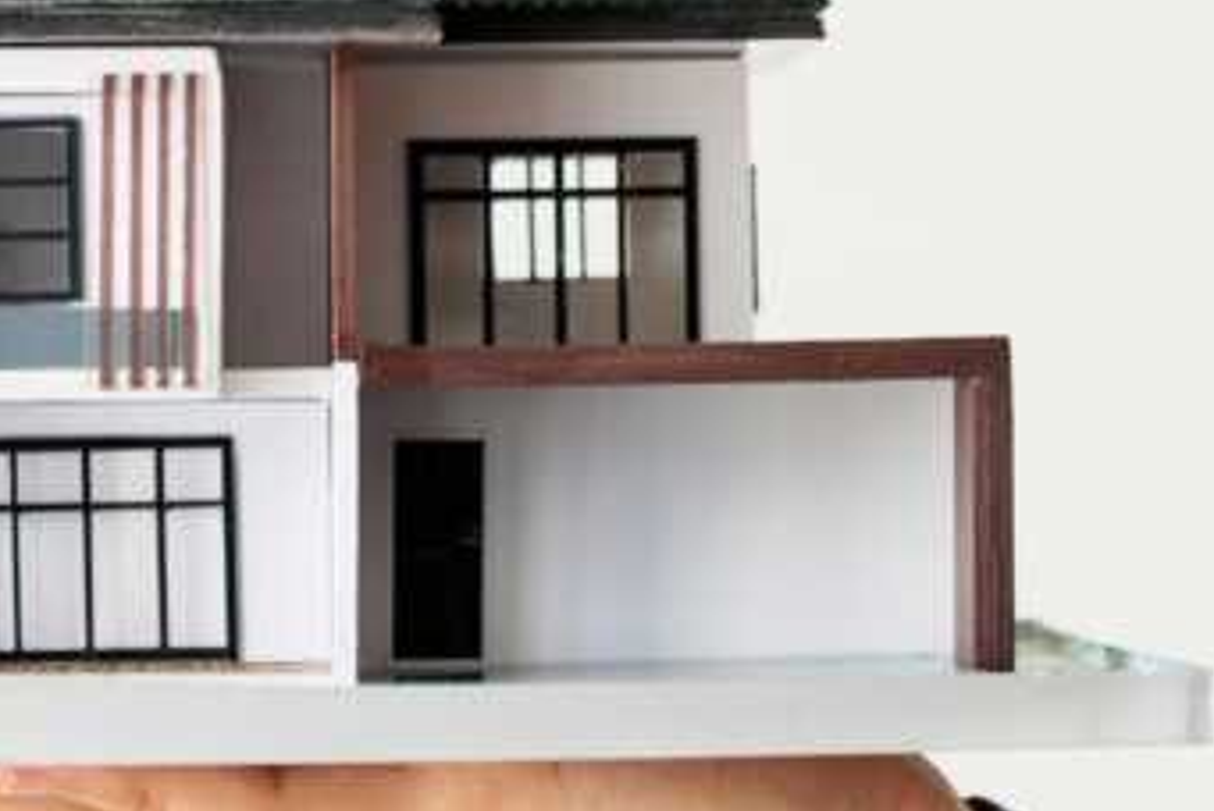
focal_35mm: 150
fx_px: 5063
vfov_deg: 9.2
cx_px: 388
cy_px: 354
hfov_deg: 13.6
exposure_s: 1/30
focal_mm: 50
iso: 200
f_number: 5.6
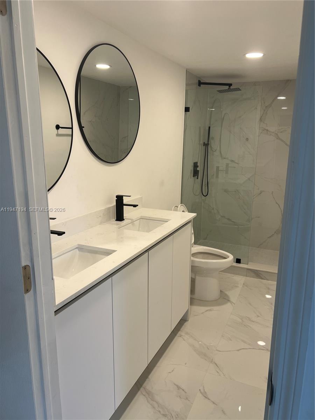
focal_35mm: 26
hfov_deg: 53.1
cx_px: 158
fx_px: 315
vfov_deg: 67.3
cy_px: 210
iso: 50
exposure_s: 1/120
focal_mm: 5.7
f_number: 1.5
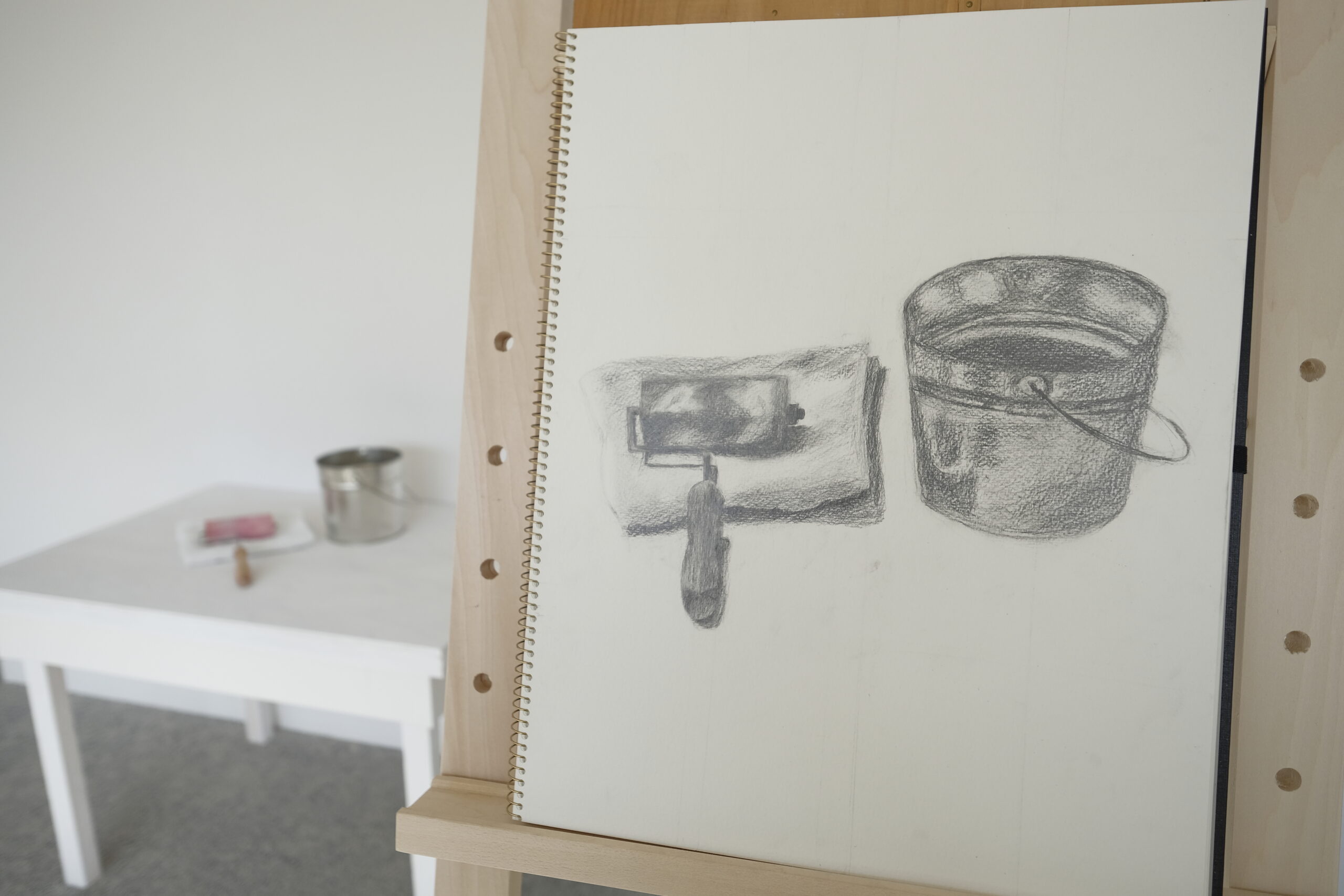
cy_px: 448
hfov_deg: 81.2
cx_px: 672
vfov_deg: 59.5
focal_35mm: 21
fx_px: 784
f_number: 2.8
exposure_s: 1/180
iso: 250
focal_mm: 14
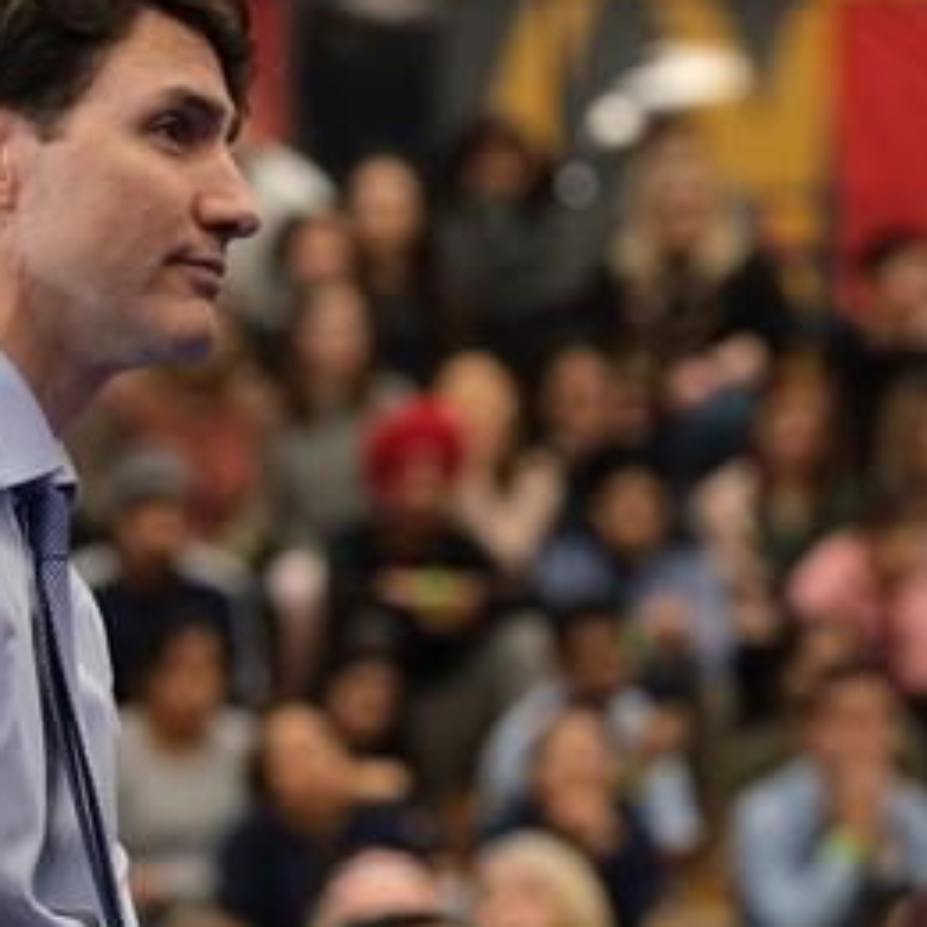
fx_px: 8665
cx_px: 678
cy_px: 723
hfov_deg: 6.1
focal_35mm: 286
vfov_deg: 6.1
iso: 2500
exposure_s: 1/250
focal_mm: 90
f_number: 2.8
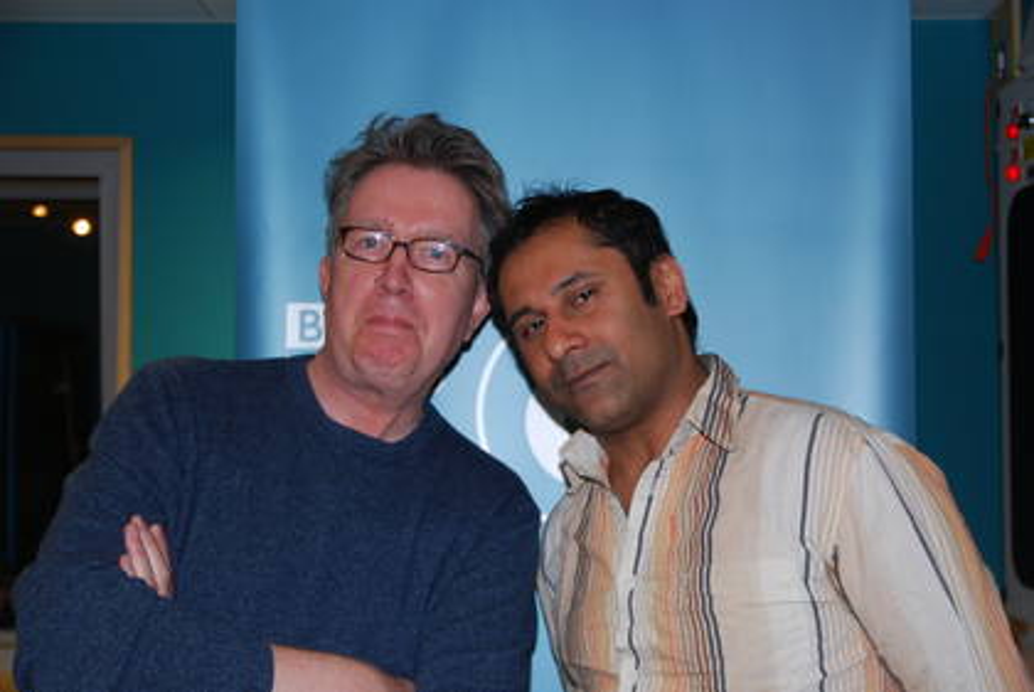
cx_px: 517
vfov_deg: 26.5
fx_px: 1466
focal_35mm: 51
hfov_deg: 38.8
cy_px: 346
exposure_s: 1/60
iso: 200
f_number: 2.8
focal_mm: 34
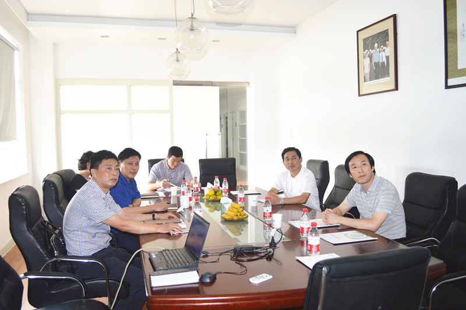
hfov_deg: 62.0
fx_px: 388
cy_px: 155
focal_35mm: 30
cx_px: 233
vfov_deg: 43.5
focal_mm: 20
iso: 400
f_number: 4
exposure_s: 1/80
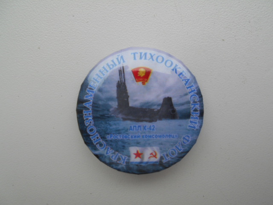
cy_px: 102
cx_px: 136
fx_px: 205
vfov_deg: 53.1
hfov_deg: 67.3
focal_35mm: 26
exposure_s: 1/160
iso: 80
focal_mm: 4.6
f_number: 3.2
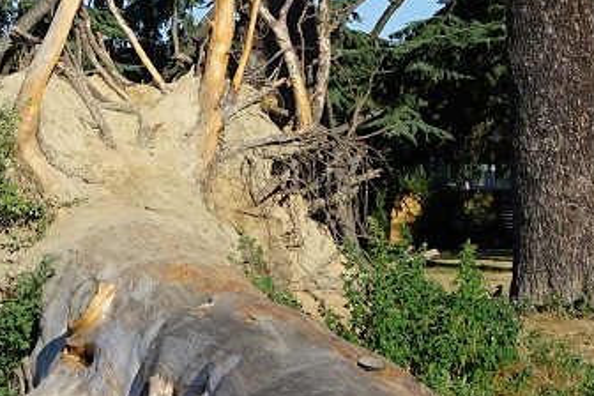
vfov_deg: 12.6
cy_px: -12
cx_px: -212
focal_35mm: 107
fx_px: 1765
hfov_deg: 17.7
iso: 100
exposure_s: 1/160
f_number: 11
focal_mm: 24
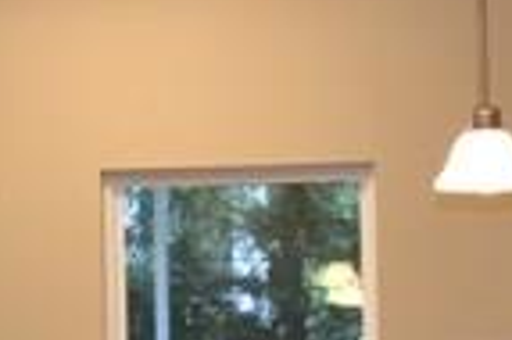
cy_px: 306
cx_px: 100
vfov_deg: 7.3
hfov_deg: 10.9
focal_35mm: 188
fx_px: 2671
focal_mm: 28
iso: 1100
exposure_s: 1/60
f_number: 4.5
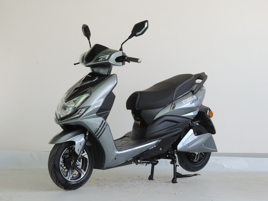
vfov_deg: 14.1
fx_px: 813
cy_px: 100
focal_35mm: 105
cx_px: 134
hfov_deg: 18.7
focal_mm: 18.7
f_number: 4.2
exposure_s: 1/100
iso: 360
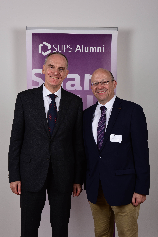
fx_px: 408
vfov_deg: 32.4
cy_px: 118
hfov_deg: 21.9
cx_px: 79
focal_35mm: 62
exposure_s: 1/160
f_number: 13
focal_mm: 62
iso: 250
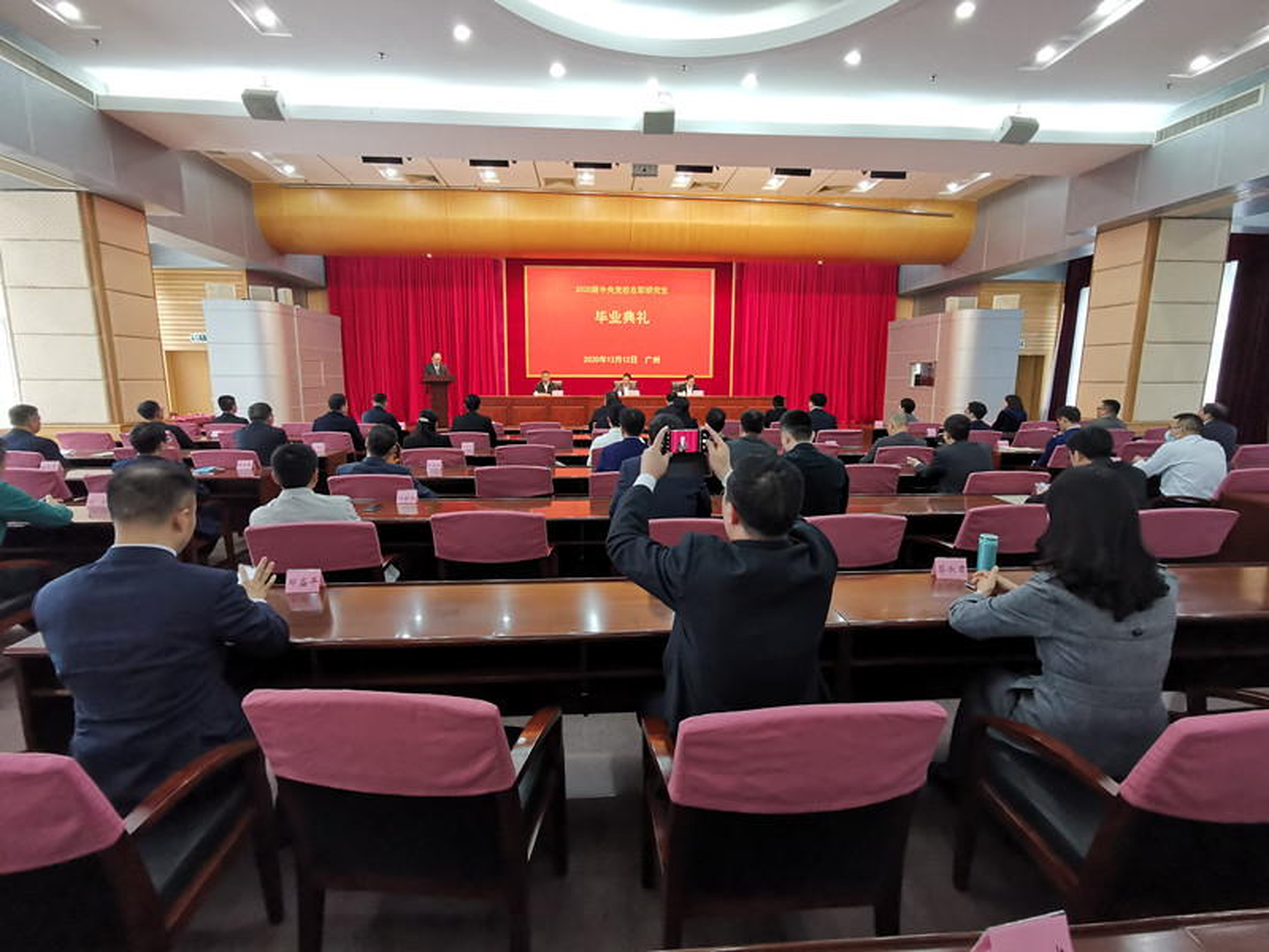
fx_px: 623
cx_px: 634
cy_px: 476
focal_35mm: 17
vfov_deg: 74.7
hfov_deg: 91.0
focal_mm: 2.26
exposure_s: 1/50
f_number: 2.2
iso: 320
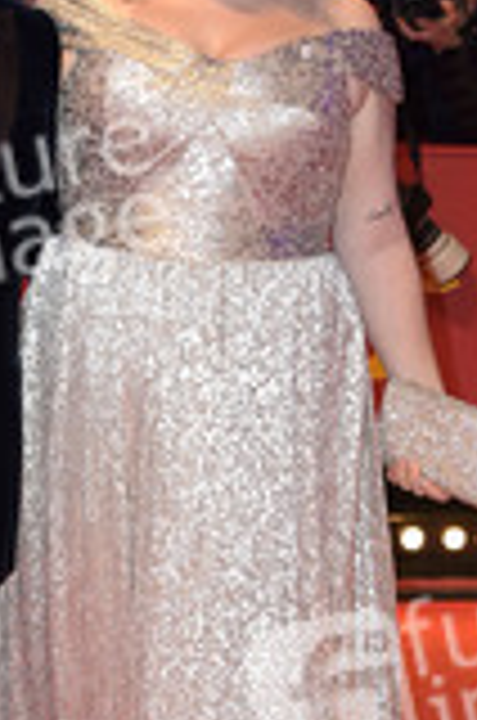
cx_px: 68
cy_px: 450
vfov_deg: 16.4
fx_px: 2495
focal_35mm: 125
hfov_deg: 10.9
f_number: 5.6
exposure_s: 1/250
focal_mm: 50
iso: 1250
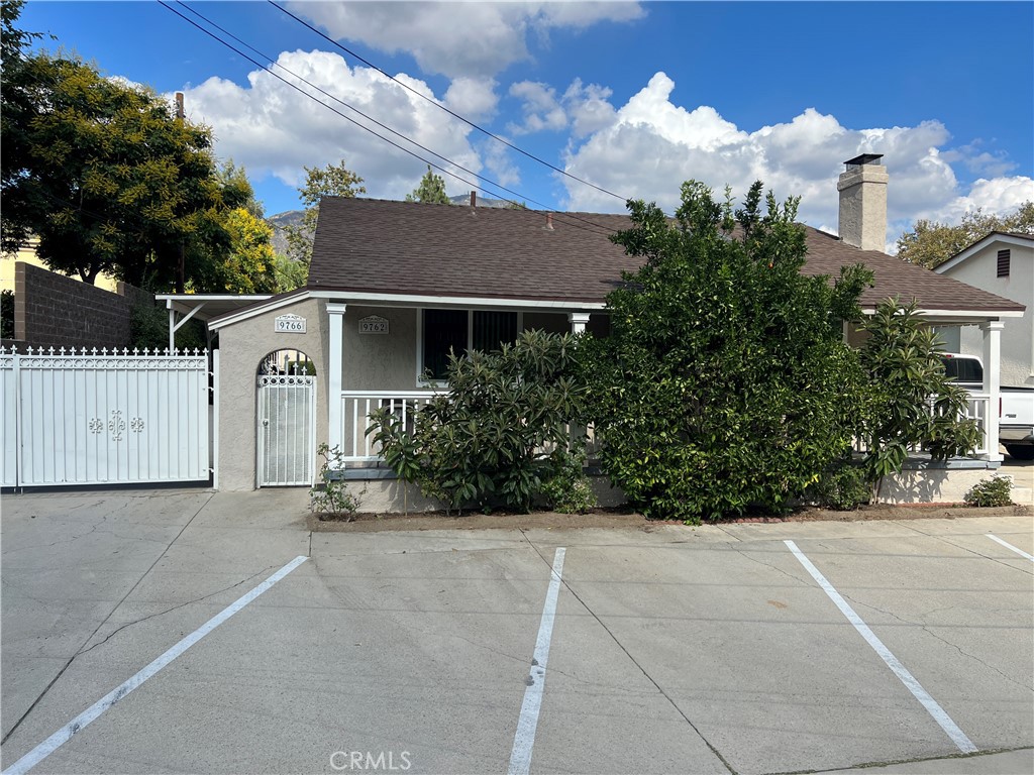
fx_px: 777
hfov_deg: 67.3
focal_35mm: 26
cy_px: 388
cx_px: 517
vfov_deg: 53.1
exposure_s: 1/3165
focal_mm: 5.7
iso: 50
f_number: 1.5
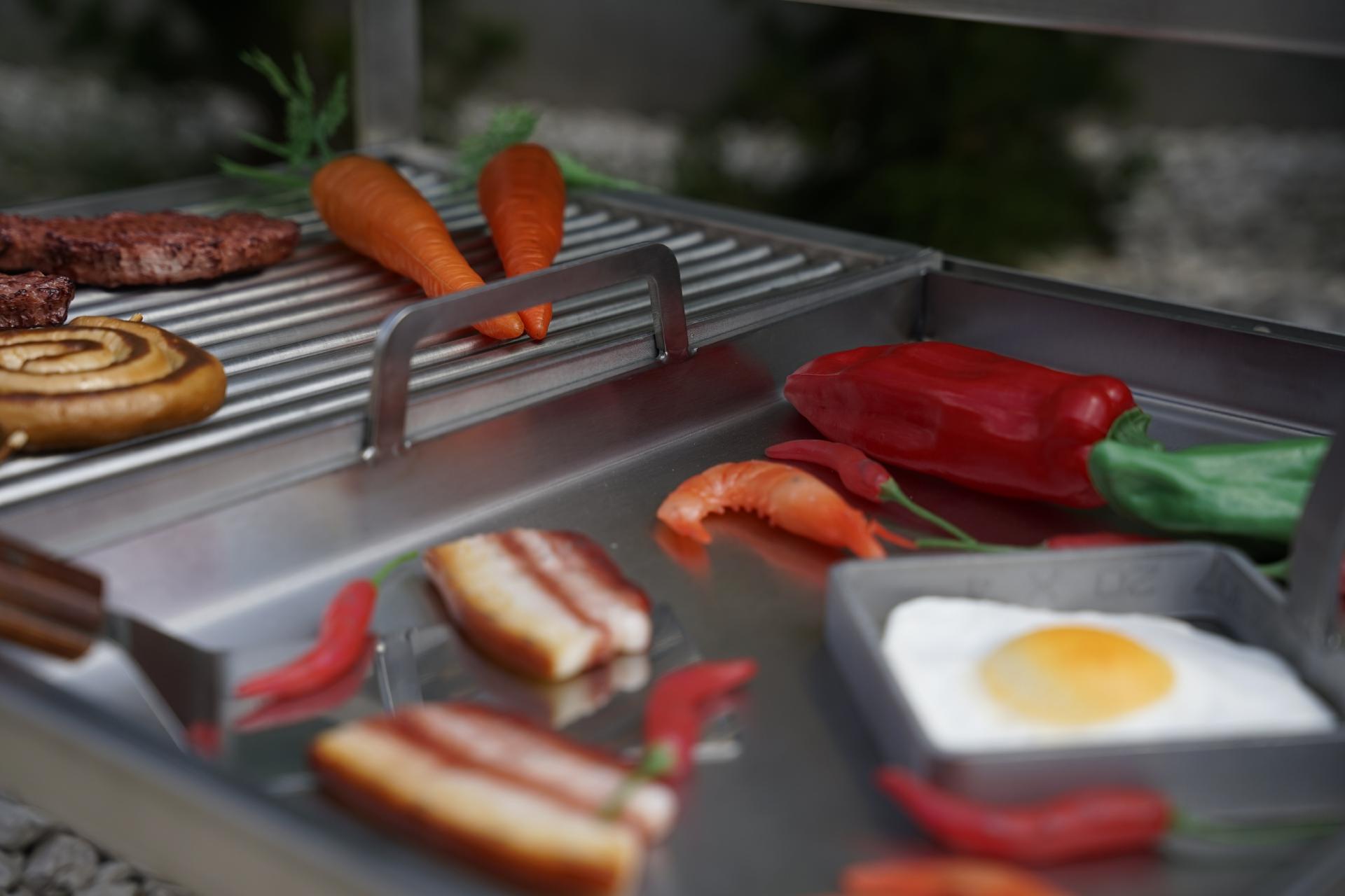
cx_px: 672
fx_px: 2040
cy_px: 448
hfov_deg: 36.5
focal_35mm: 55
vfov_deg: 24.8
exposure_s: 1/800
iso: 100
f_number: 3.5
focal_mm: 54.6
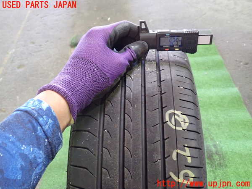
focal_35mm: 30
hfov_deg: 60.0
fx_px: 218
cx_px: 126
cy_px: 94
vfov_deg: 46.8
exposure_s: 1/30
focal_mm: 5.4
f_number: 2.3
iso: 640
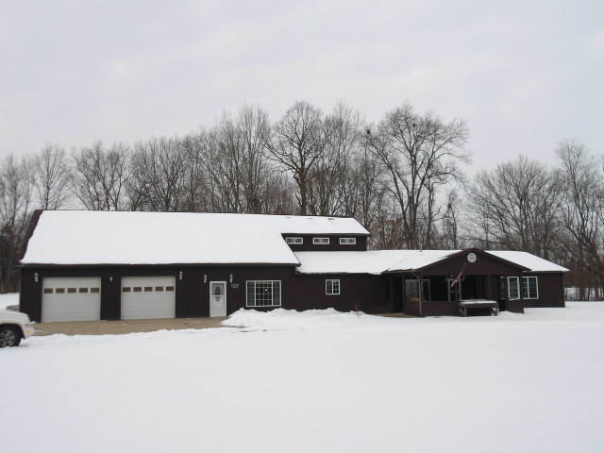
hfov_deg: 54.0
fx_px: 593
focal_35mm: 34
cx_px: 302
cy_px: 226
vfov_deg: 41.8
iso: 100
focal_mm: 6.1
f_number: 3.3
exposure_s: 1/805
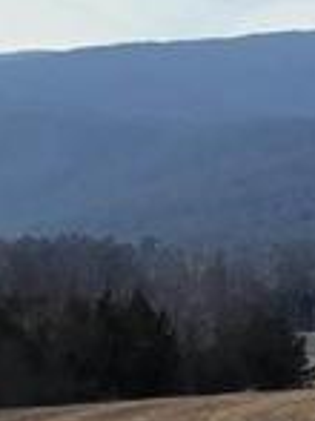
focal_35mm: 225
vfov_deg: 8.8
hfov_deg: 6.2
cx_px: -556
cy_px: 186
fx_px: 2734
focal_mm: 6.3
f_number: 1.7
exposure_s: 1/2650
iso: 80
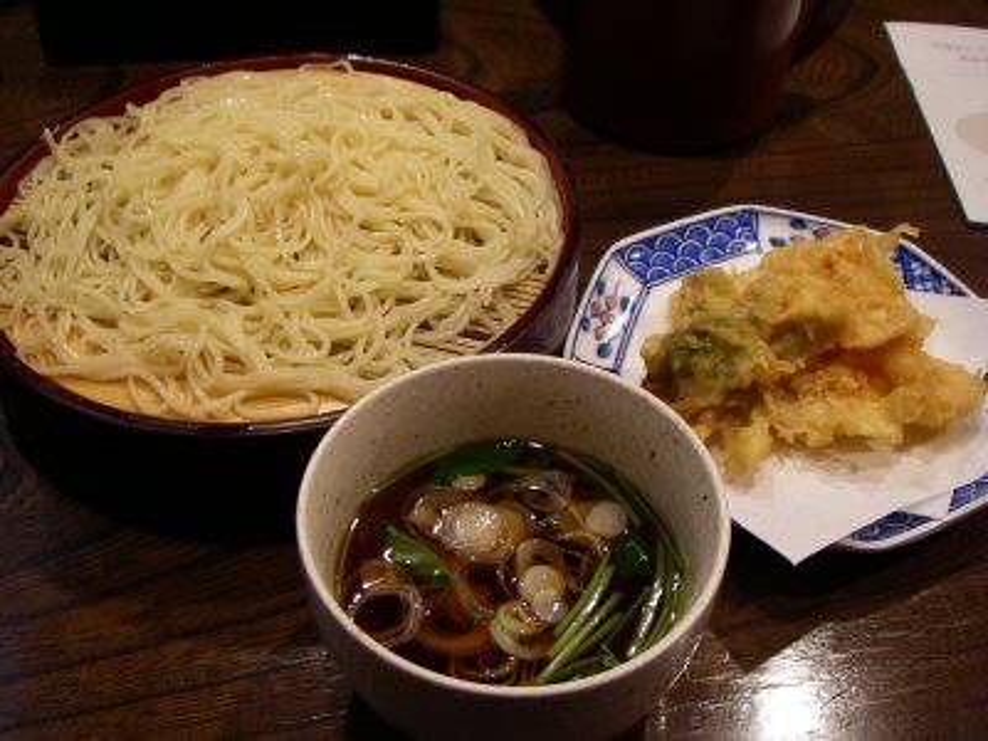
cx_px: 494
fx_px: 1085
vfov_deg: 37.7
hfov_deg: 49.0
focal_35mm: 38
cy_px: 370
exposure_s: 1/8
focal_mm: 6.3
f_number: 3.3
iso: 160
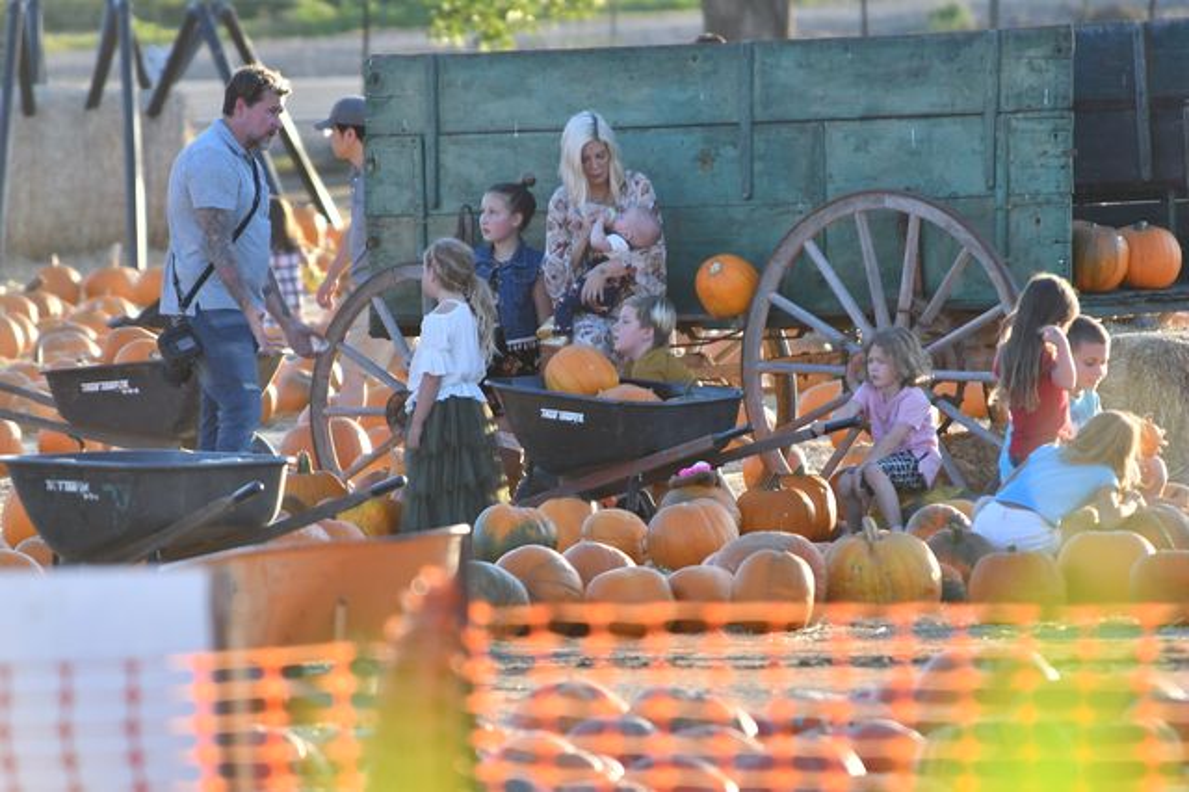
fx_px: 19806
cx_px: 594
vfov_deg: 2.3
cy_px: 396
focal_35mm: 600
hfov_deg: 3.4
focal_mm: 400
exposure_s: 1/500
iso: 500
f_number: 5.6
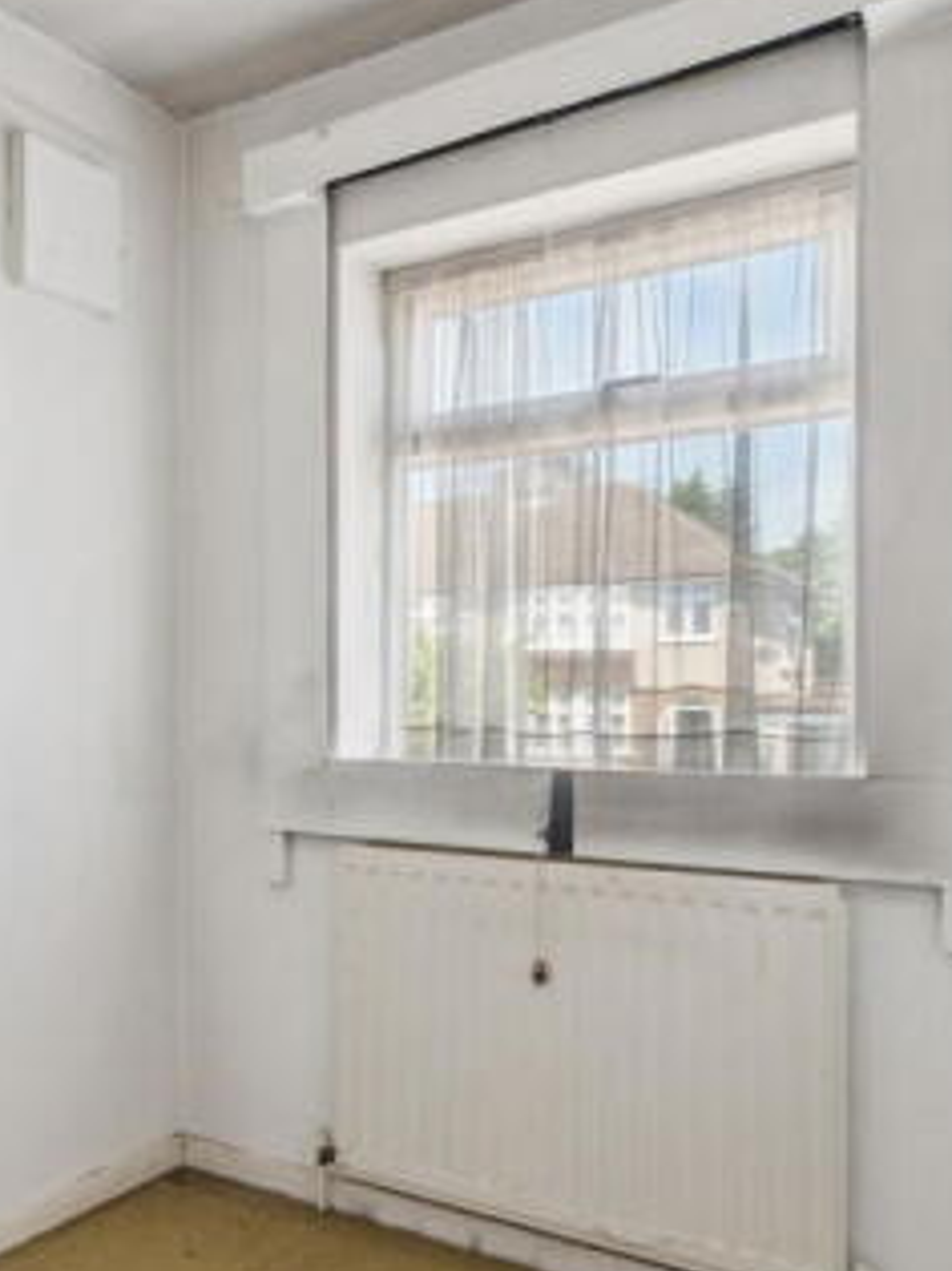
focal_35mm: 32
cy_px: 692
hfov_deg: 41.5
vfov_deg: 56.7
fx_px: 1174
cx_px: 139
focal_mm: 16
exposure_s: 1/25
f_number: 7.1
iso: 500
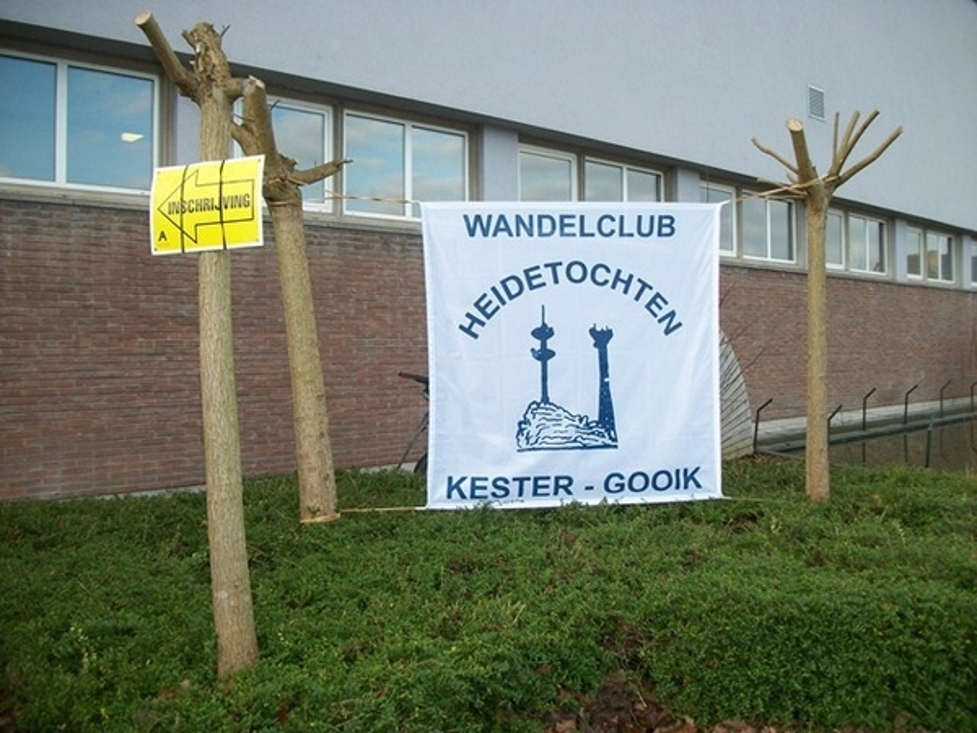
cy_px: 366
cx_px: 488
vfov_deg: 44.2
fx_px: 903
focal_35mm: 32
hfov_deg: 56.8
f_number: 2.9
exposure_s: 1/200
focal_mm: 5.7
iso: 80
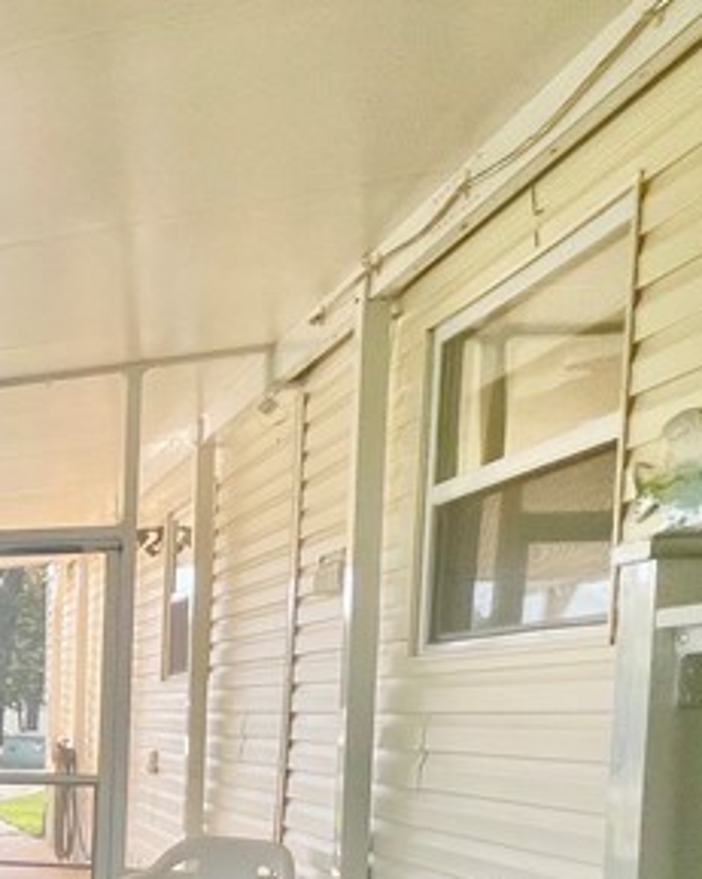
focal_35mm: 45
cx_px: -590
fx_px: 1169
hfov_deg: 21.1
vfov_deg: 38.5
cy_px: 779
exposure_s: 1/419
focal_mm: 1.57
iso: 32
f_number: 1.8
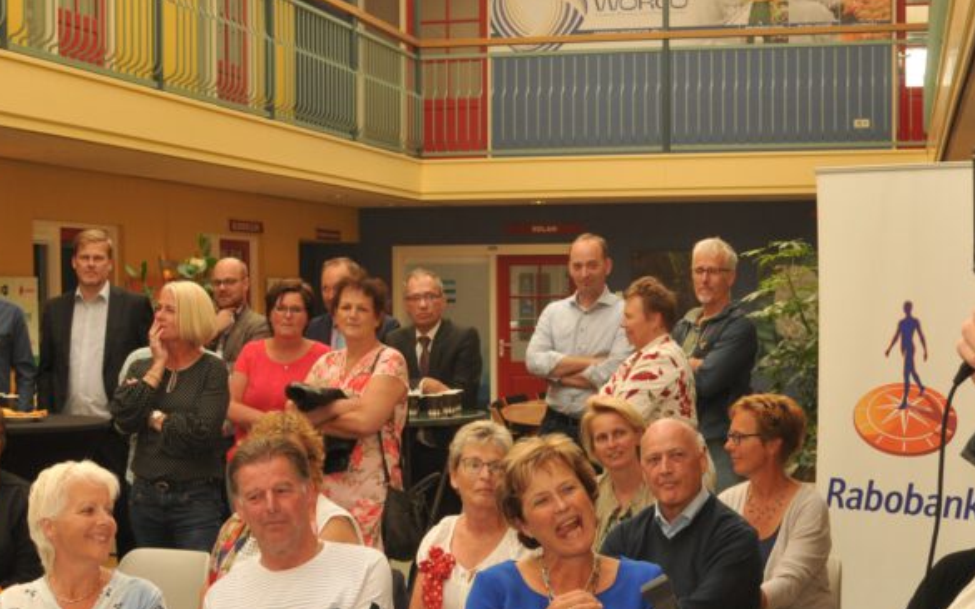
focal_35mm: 64
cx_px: 483
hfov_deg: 32.0
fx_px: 1700
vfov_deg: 20.3
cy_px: 373
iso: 400
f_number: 5.6
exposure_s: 1/100
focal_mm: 24
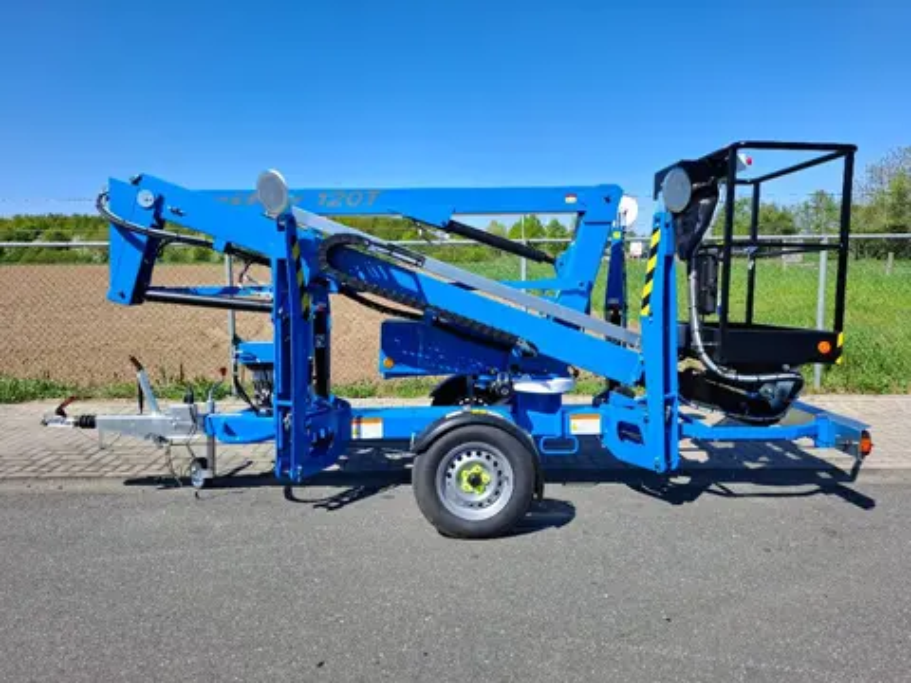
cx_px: 456
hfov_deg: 73.9
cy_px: 342
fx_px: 605
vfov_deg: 58.9
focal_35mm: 23
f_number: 1.8
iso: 50
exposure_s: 1/1418
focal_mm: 5.54
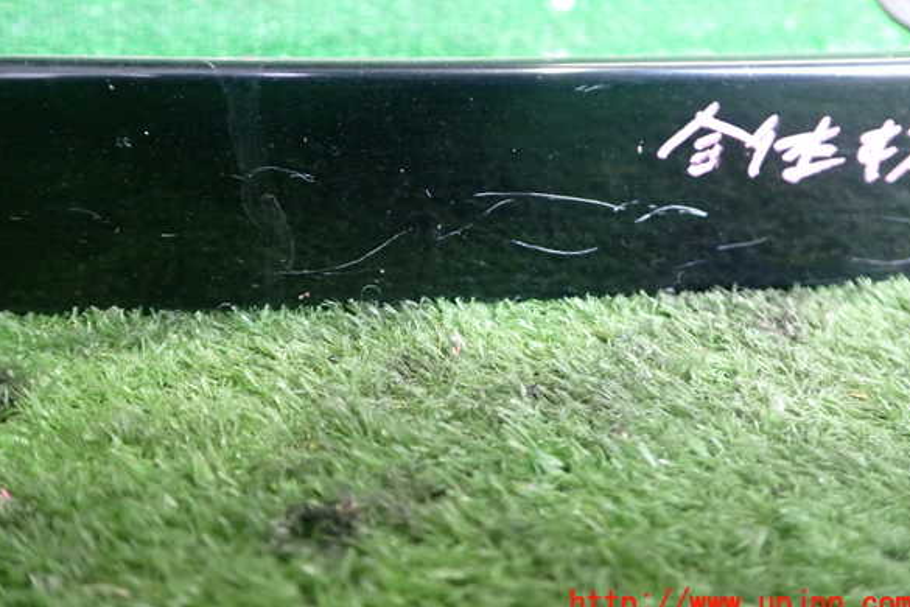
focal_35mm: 32
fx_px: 809
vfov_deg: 41.1
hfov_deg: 58.7
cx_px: 454
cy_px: 274
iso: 800
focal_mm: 5.4
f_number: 2.3
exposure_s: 1/30
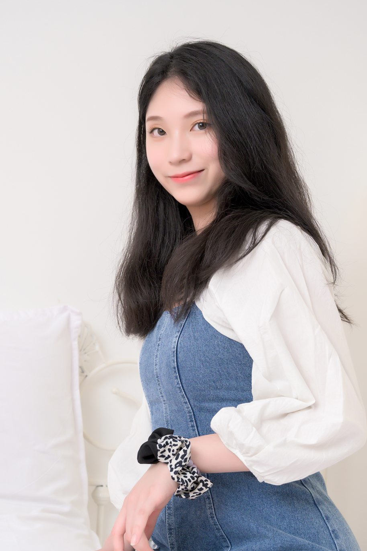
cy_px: 359
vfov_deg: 29.9
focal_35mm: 67
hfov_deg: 20.3
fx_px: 1024
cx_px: 177
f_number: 5.6
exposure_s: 1/160
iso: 500
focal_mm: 47
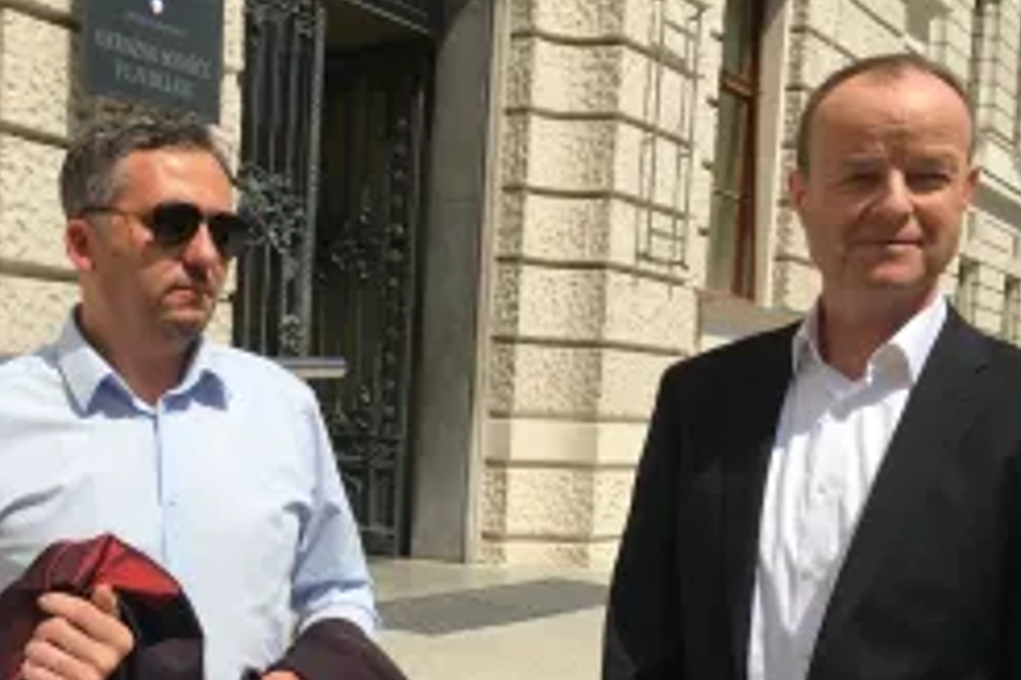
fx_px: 1390
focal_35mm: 49
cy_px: 481
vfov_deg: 27.3
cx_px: 361
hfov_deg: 40.0
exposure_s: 1/2262
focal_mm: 4.15
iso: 25
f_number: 2.2
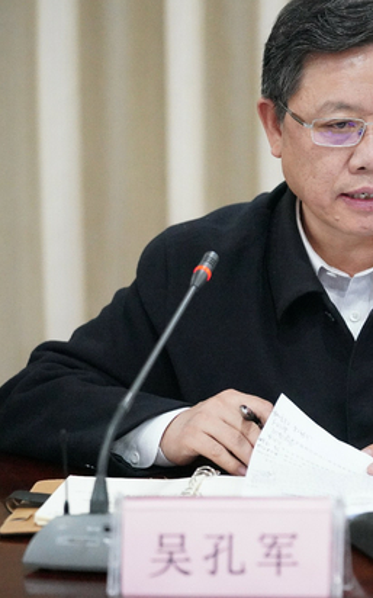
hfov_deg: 5.3
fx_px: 3990
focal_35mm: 245
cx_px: 348
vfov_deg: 8.6
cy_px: 257
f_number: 2.8
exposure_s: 1/400
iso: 12800
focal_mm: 132
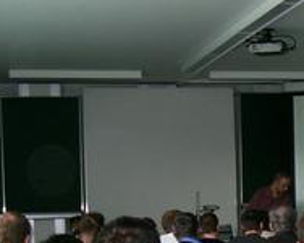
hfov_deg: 15.2
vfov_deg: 12.2
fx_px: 1106
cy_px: 306
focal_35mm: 123
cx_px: 357
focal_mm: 7.6
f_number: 2.6
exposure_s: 1/60
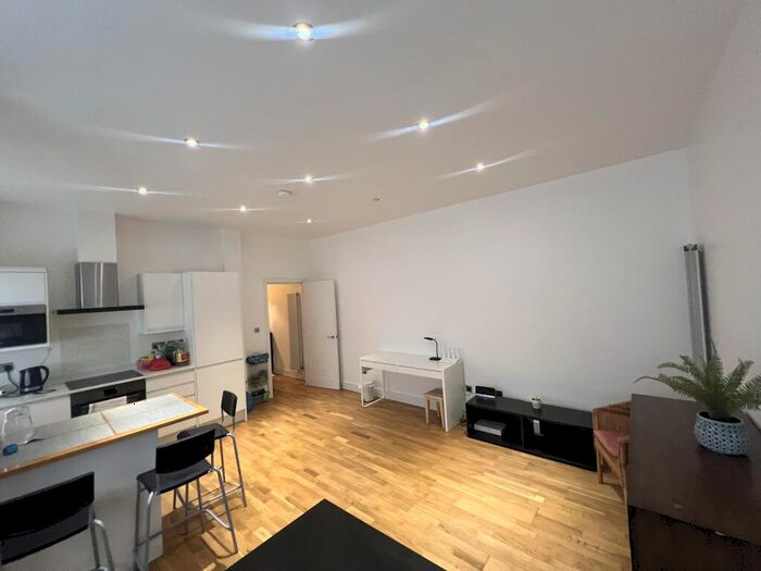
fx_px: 286
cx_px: 380
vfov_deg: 89.9
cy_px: 286
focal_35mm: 13
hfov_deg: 106.2
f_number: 1.8
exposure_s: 1/50
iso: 400
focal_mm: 1.57
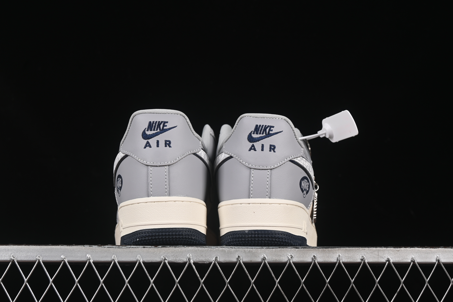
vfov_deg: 18.2
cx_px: 226
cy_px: 151
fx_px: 944
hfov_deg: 27.0
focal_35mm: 75
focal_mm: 50
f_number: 8
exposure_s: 1/80
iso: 160
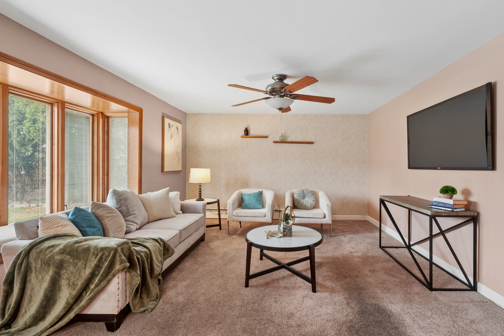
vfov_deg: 73.7
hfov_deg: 96.8
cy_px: 168
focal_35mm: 16
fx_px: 224
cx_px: 252
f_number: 8
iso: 400
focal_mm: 16
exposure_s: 1/3.33
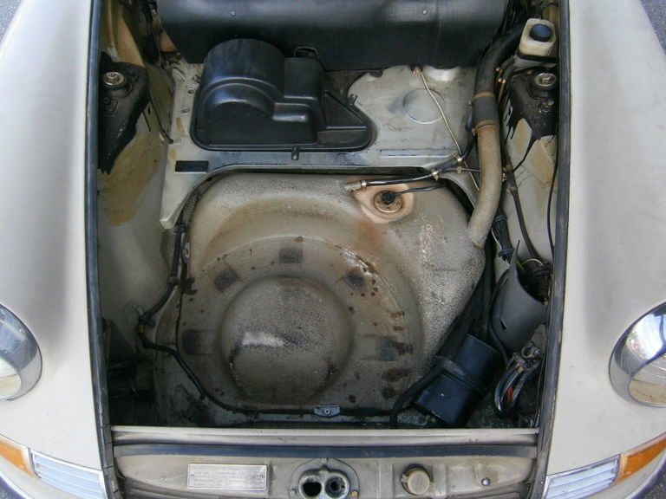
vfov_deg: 53.1
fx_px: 500
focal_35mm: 26
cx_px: 333
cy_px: 250
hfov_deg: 67.3
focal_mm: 4.7
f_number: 2.8
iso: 200
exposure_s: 1/250
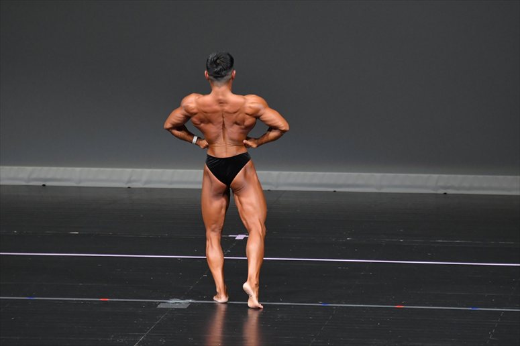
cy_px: 173
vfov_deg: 4.0
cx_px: 260
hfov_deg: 6.0
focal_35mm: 345
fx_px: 4981
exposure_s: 1/400
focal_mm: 230
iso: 4000
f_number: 5.6
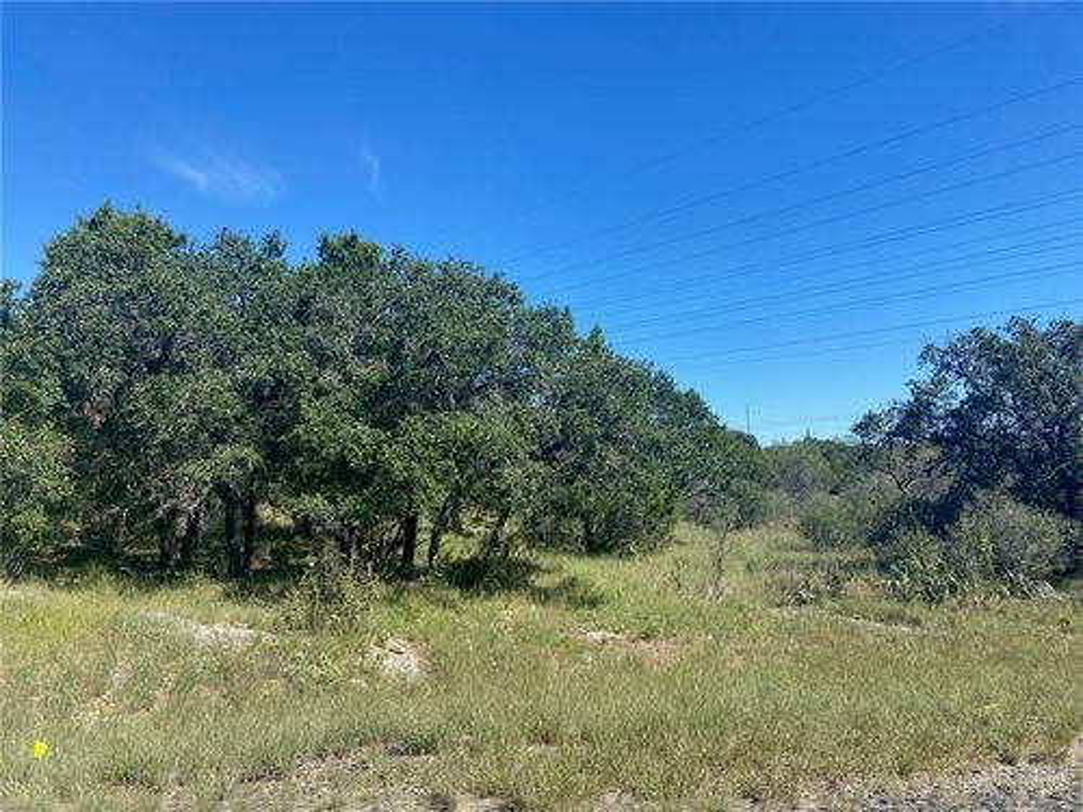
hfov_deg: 67.3
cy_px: 406
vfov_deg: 53.1
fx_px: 813
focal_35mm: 26
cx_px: 542
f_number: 1.8
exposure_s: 1/1754
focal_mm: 4.25
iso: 32
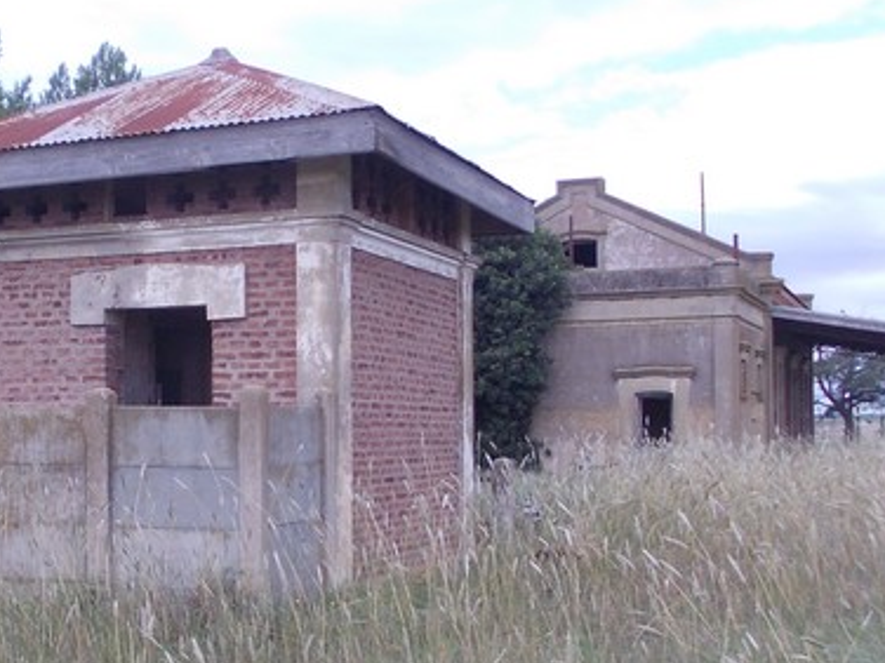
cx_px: 212
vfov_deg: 25.6
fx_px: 1457
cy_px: 416
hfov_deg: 33.1
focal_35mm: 57
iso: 80
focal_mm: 4
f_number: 5.4
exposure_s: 1/125
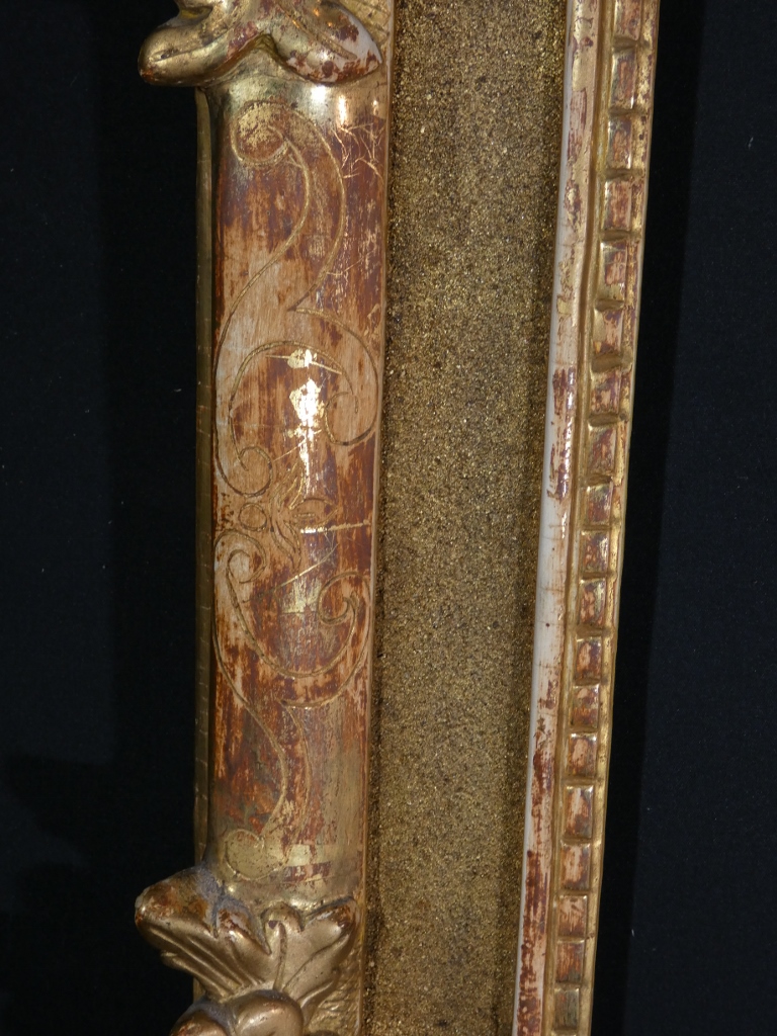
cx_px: 388
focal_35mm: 63
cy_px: 518
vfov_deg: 30.7
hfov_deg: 23.3
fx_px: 1885
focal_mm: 11.3
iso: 200
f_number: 4.2
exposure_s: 1/80
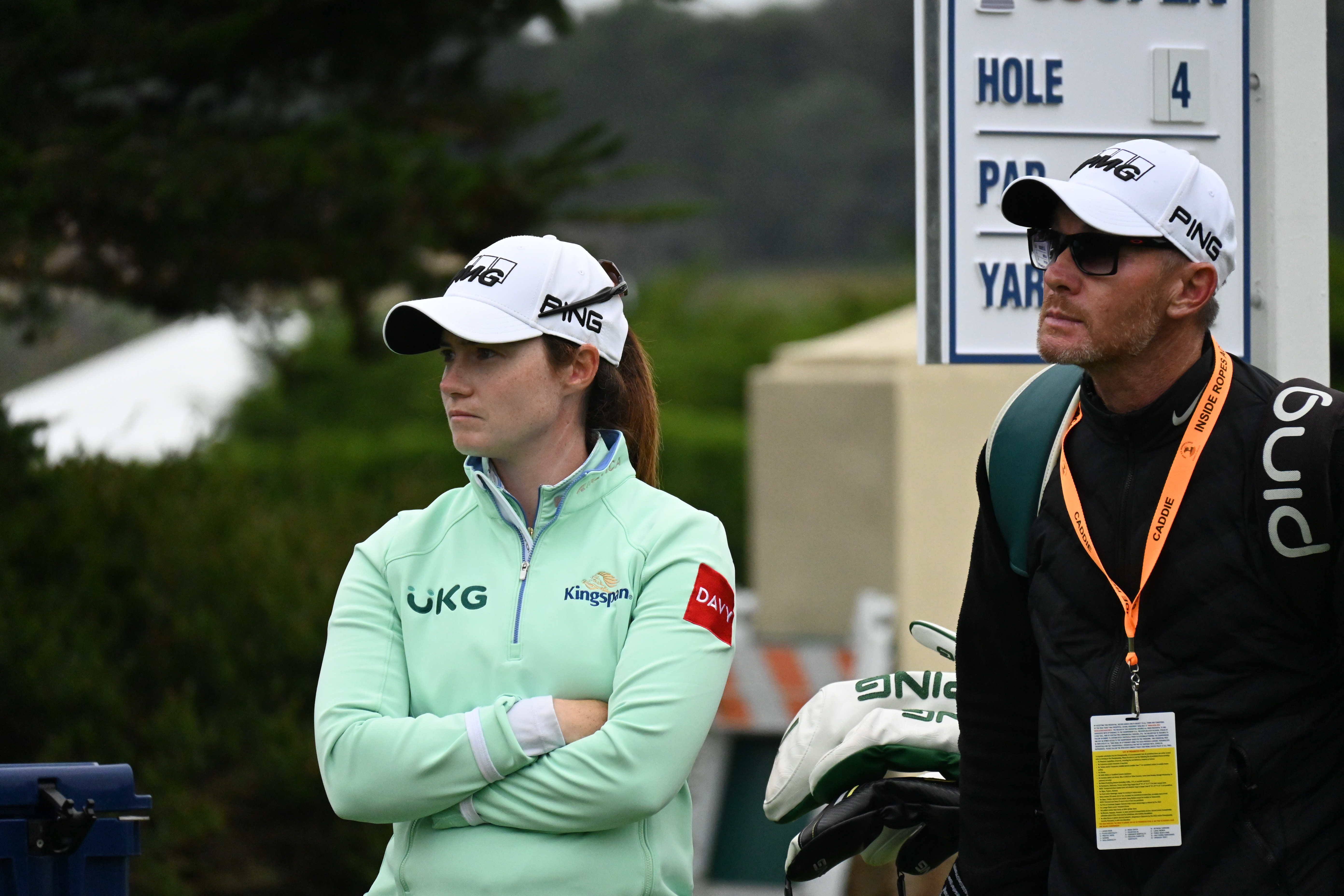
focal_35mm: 375
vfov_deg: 3.7
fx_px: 13999
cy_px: 448
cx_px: 672
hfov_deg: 5.5
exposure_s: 1/4000
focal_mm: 250
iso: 3600
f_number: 6.3
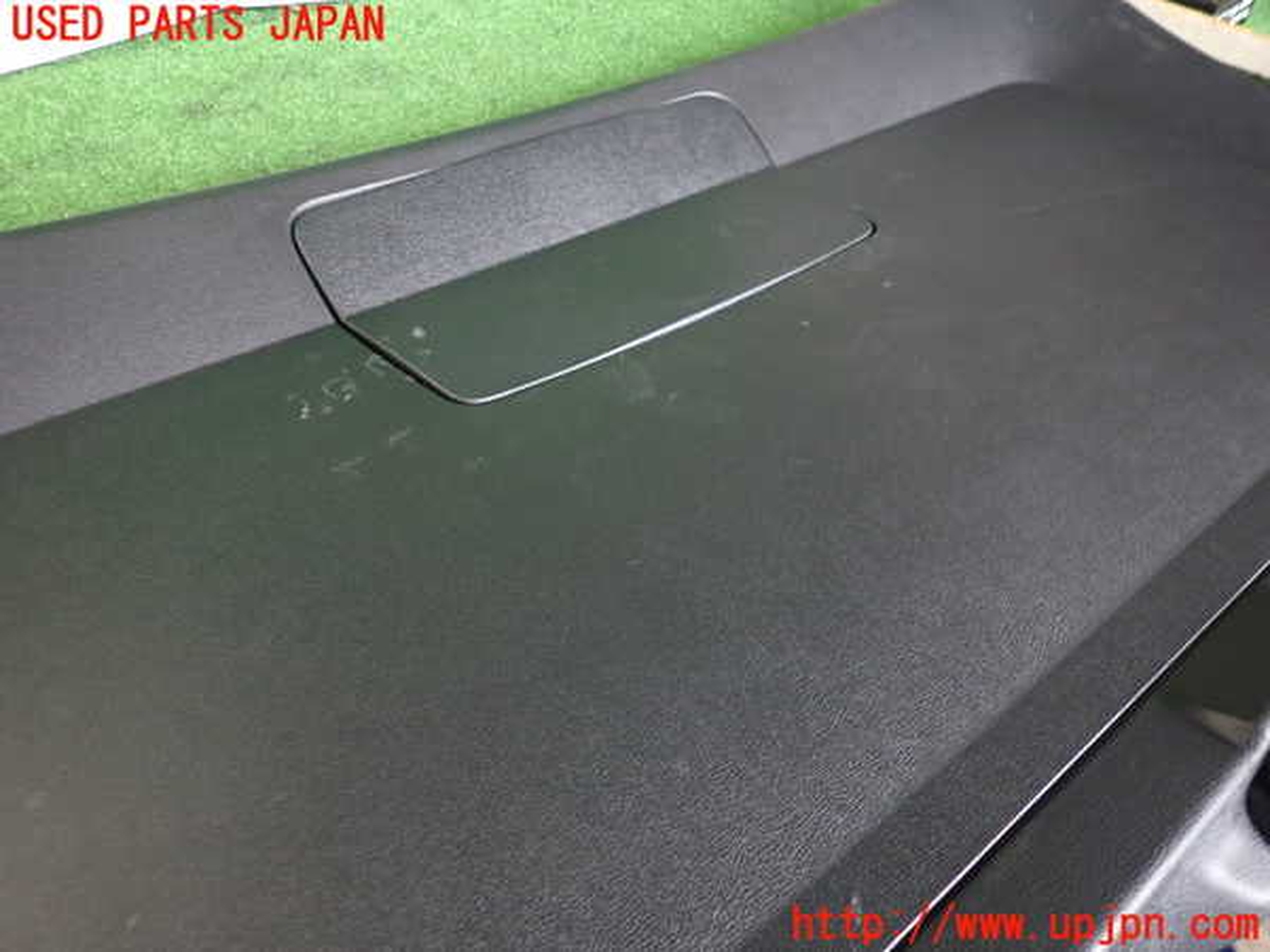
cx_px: 635
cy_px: 476
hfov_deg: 69.4
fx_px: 917
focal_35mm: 25
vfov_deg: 54.9
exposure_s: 1/30
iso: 320
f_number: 2
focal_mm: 4.5
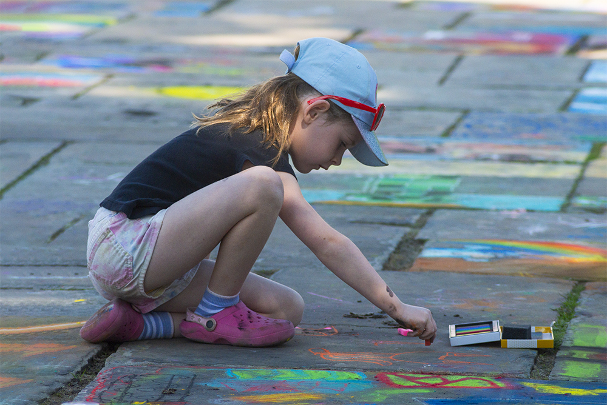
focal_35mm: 250
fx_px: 4218
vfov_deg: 5.5
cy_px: 202
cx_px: 304
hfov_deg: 8.2
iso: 400
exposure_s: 1/2000
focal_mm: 250
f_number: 6.7
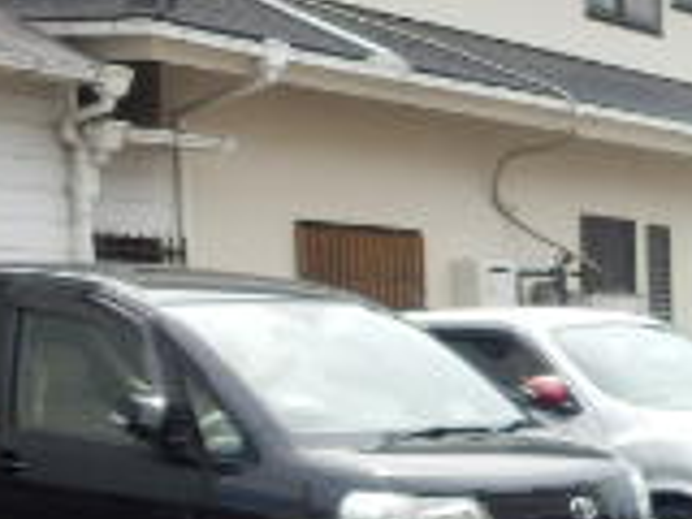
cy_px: 653
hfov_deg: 17.3
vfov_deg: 14.8
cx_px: 1189
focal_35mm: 96
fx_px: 1919
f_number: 3
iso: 80
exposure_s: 1/500
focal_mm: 4.2
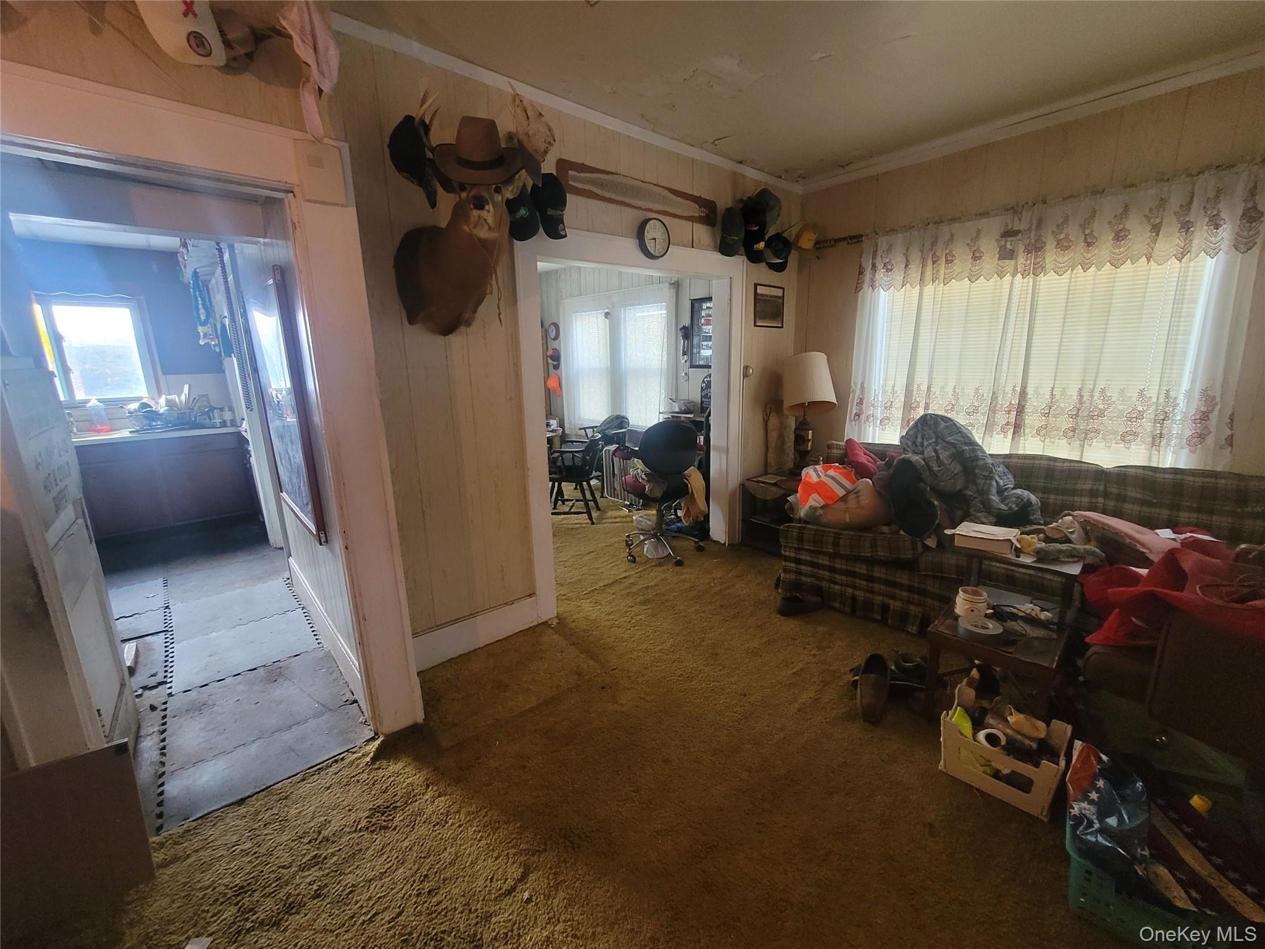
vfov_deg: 89.9
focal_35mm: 13
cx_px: 632
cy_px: 474
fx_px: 475
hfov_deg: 106.2
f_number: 2.2
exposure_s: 1/30
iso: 320
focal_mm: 2.2
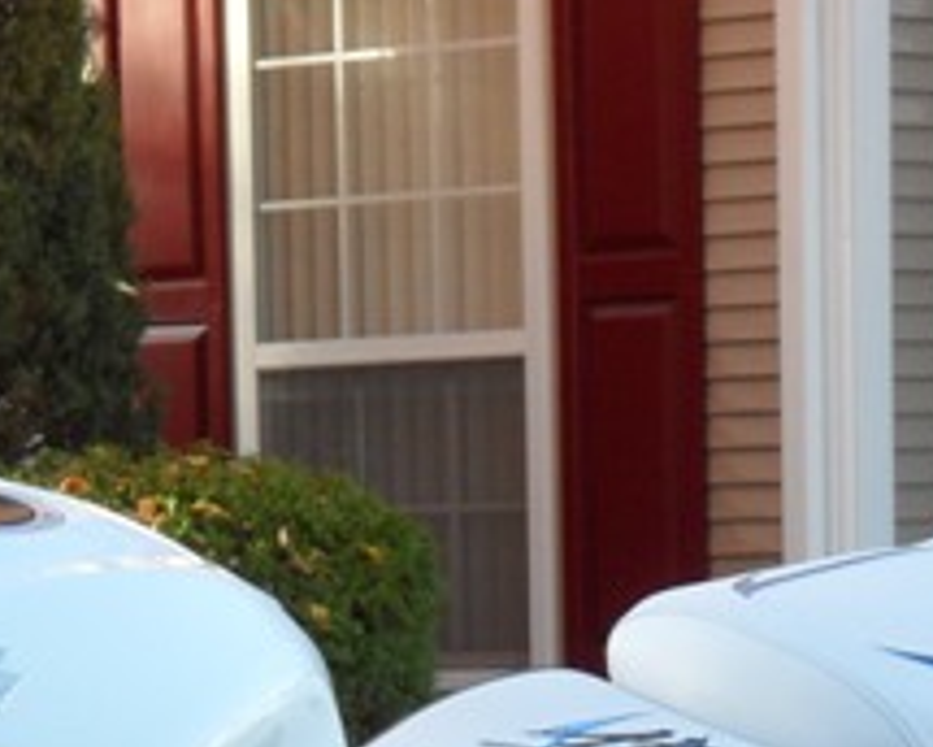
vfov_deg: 6.6
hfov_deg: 8.4
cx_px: -87
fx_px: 6323
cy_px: 1294
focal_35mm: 229
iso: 100
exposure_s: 1/60
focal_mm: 11.2
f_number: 5.6
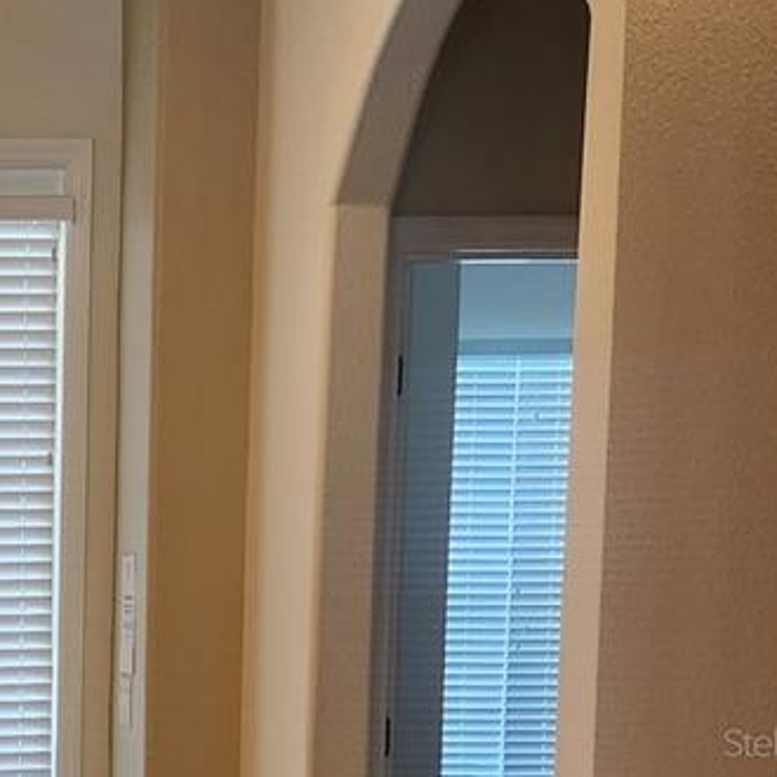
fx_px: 1879
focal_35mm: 74
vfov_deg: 22.6
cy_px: 742
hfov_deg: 21.6
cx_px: -170
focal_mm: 5.4
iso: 250
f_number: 1.8
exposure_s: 1/120
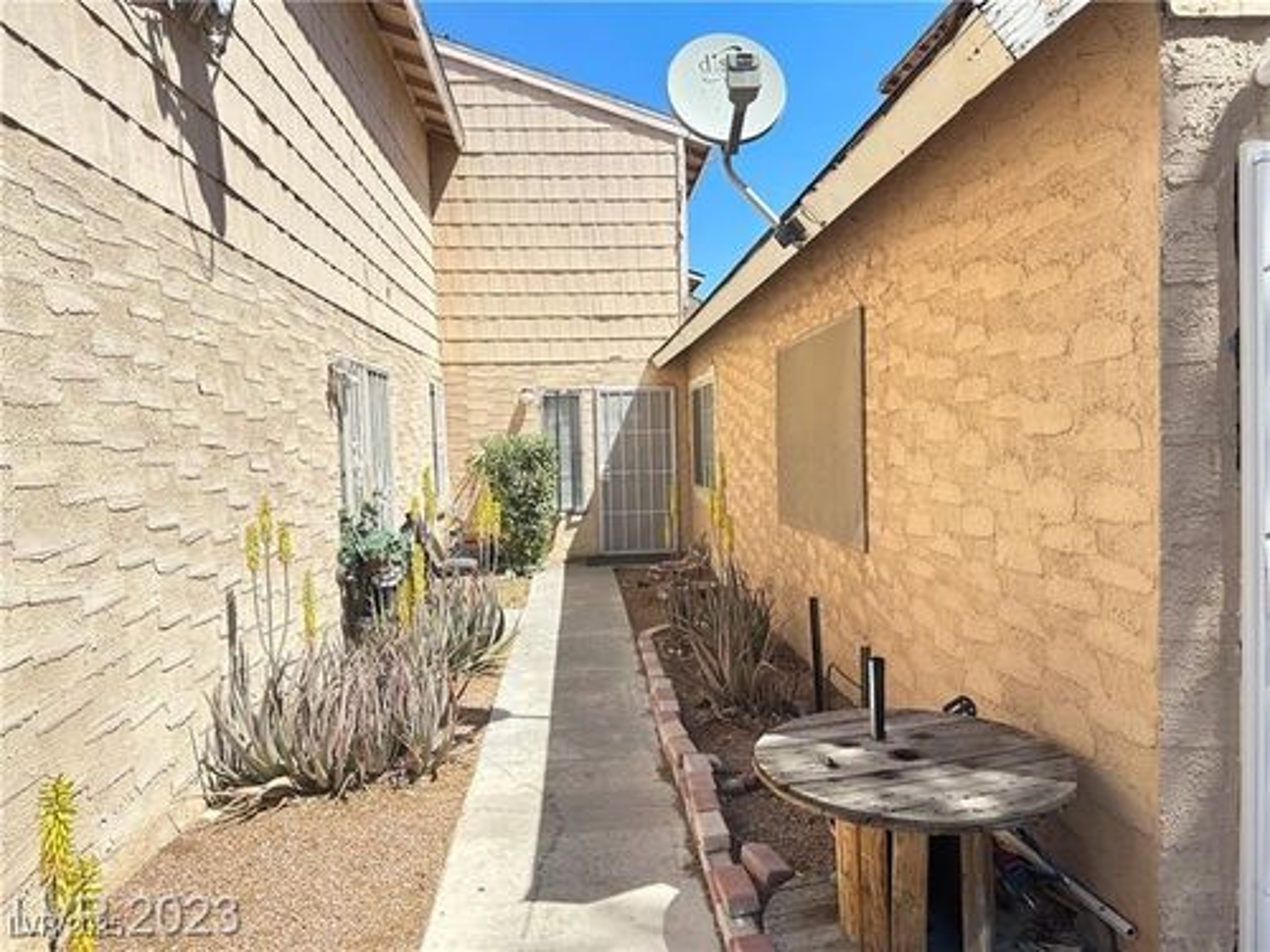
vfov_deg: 56.8
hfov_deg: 71.6
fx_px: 881
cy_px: 476
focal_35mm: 24
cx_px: 635
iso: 80
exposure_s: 1/1412
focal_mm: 6.86
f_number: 1.78
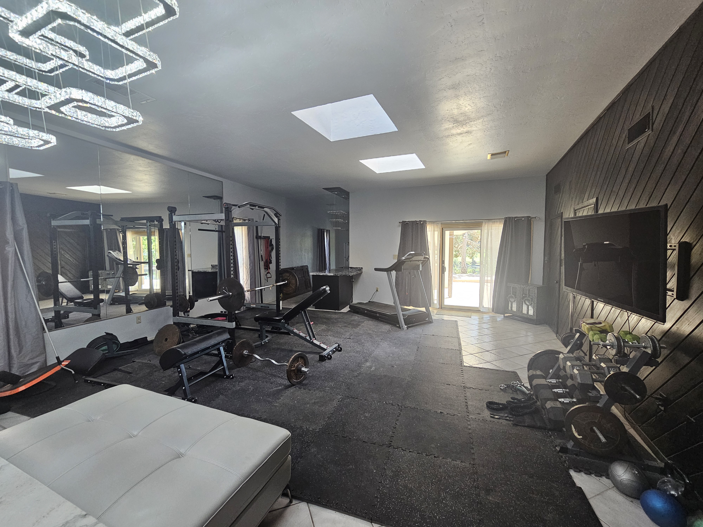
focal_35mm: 13
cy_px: 264
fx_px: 264
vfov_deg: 89.9
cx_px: 352
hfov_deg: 106.2
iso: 200
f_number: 2.2
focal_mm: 2.2
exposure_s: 1/77
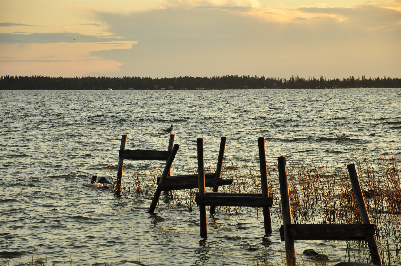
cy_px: 133
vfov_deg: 10.7
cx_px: 200
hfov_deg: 16.1
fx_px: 1418
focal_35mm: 128
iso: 200
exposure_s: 1/180
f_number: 5.6
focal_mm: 85
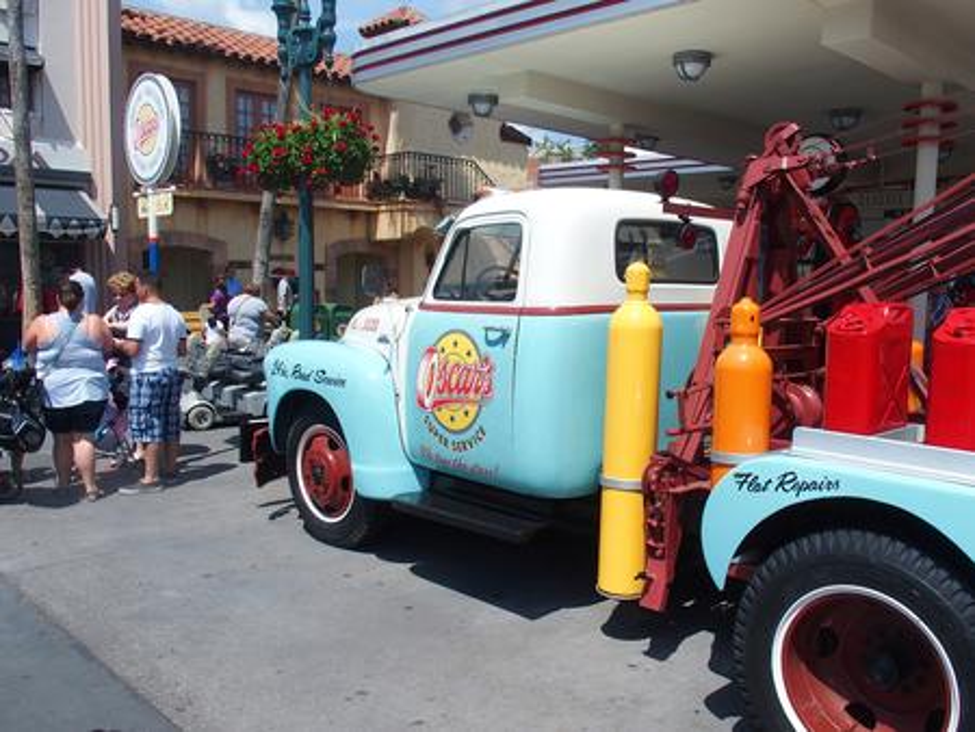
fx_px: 789
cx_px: 488
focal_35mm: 28
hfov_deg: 63.4
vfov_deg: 49.8
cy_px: 366
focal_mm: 6
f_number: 4
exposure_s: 1/1000
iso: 100
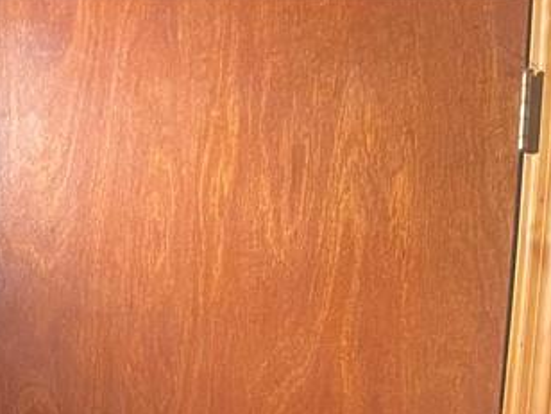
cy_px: 679
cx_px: -238
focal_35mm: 83
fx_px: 1321
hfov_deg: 20.6
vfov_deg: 15.8
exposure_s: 1/40
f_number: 1.6
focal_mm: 5.1
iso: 500
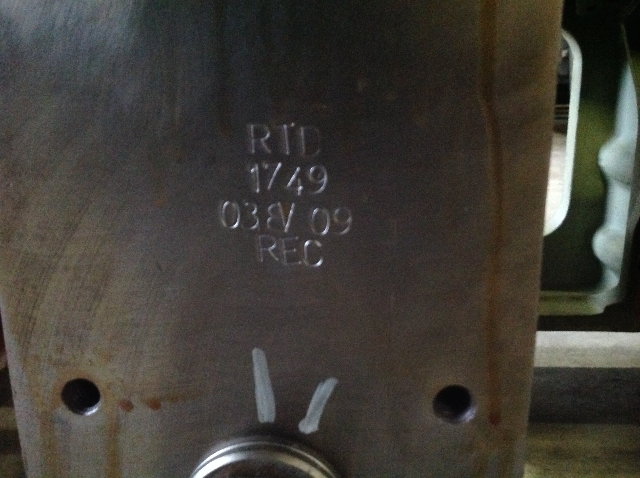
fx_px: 646
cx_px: 320
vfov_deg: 40.6
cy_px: 239
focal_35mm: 35
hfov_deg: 52.7
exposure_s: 1/15
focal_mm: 4.28
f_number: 2.4
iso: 800
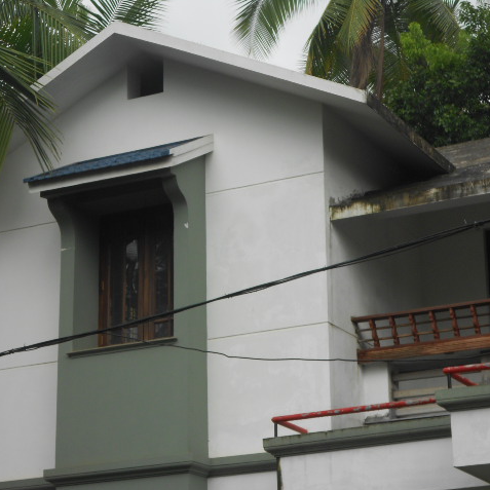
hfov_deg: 17.1
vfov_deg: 17.1
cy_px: 246
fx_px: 1634
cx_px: 269
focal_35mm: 102
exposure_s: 1/80
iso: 80
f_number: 6.3
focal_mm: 15.4
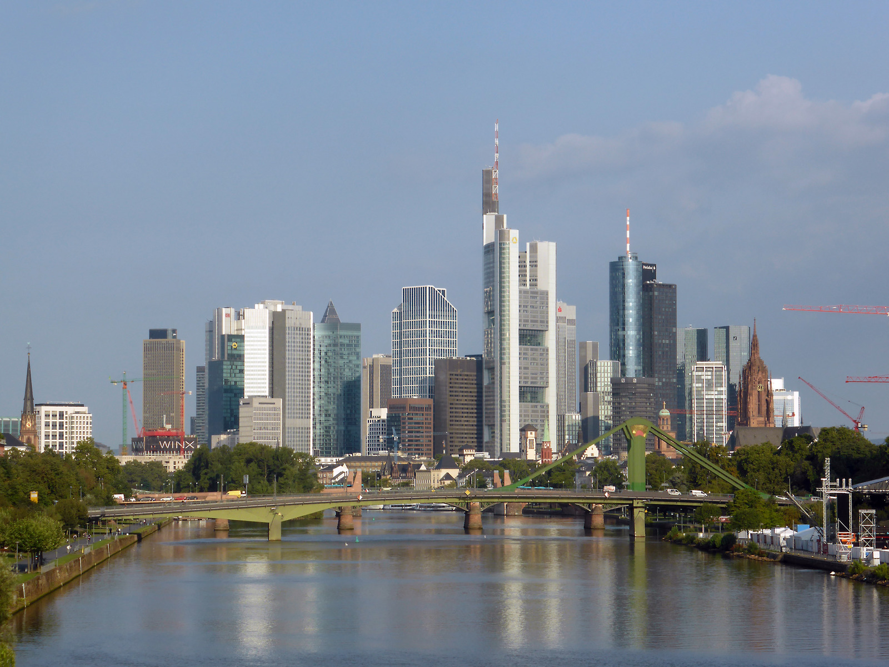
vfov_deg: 12.5
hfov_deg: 16.6
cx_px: 444
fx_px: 3056
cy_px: 334
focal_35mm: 119
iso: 100
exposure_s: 1/640
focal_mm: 19.4
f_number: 5.3
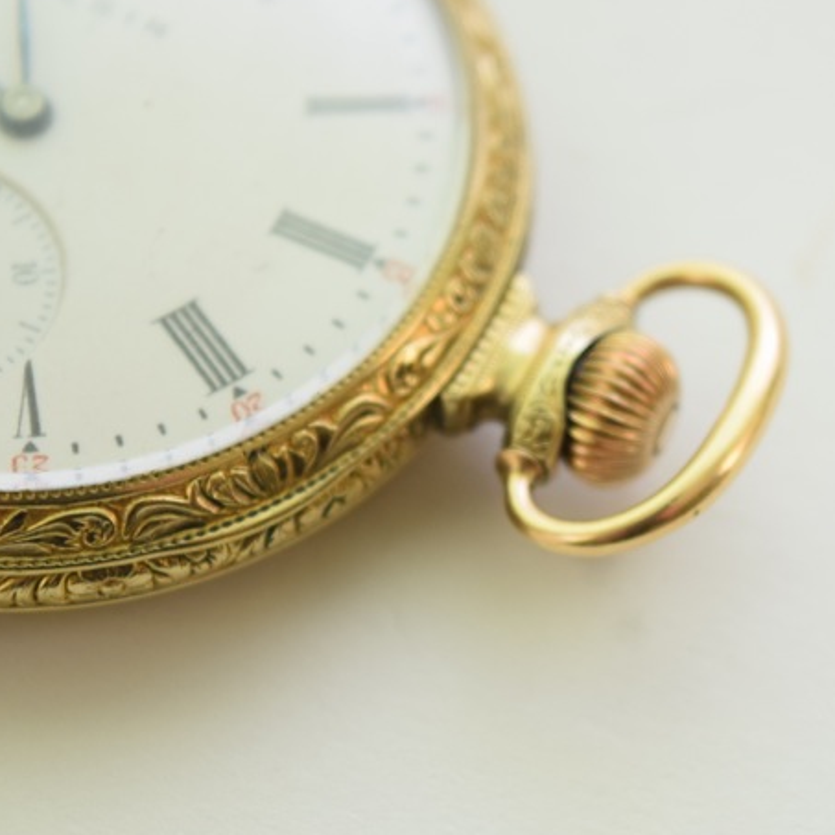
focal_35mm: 155
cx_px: 605
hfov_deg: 11.3
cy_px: 462
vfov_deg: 11.3
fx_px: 4228
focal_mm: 55
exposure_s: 1/125
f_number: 5.6
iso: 450
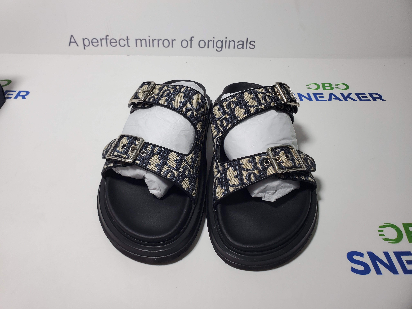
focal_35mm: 26
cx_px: 206
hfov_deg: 67.3
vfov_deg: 53.1
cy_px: 154
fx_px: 309
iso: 50
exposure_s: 1/223
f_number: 2.4
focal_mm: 4.3
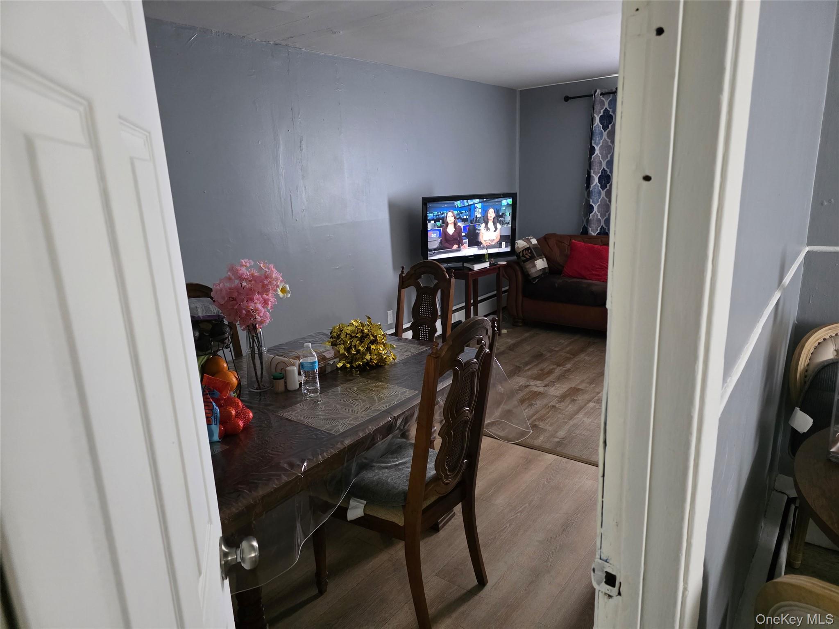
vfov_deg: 58.9
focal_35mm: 23
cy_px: 314
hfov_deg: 73.9
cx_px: 420
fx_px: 557
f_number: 1.7
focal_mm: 6.3
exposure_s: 1/55.3
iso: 1600
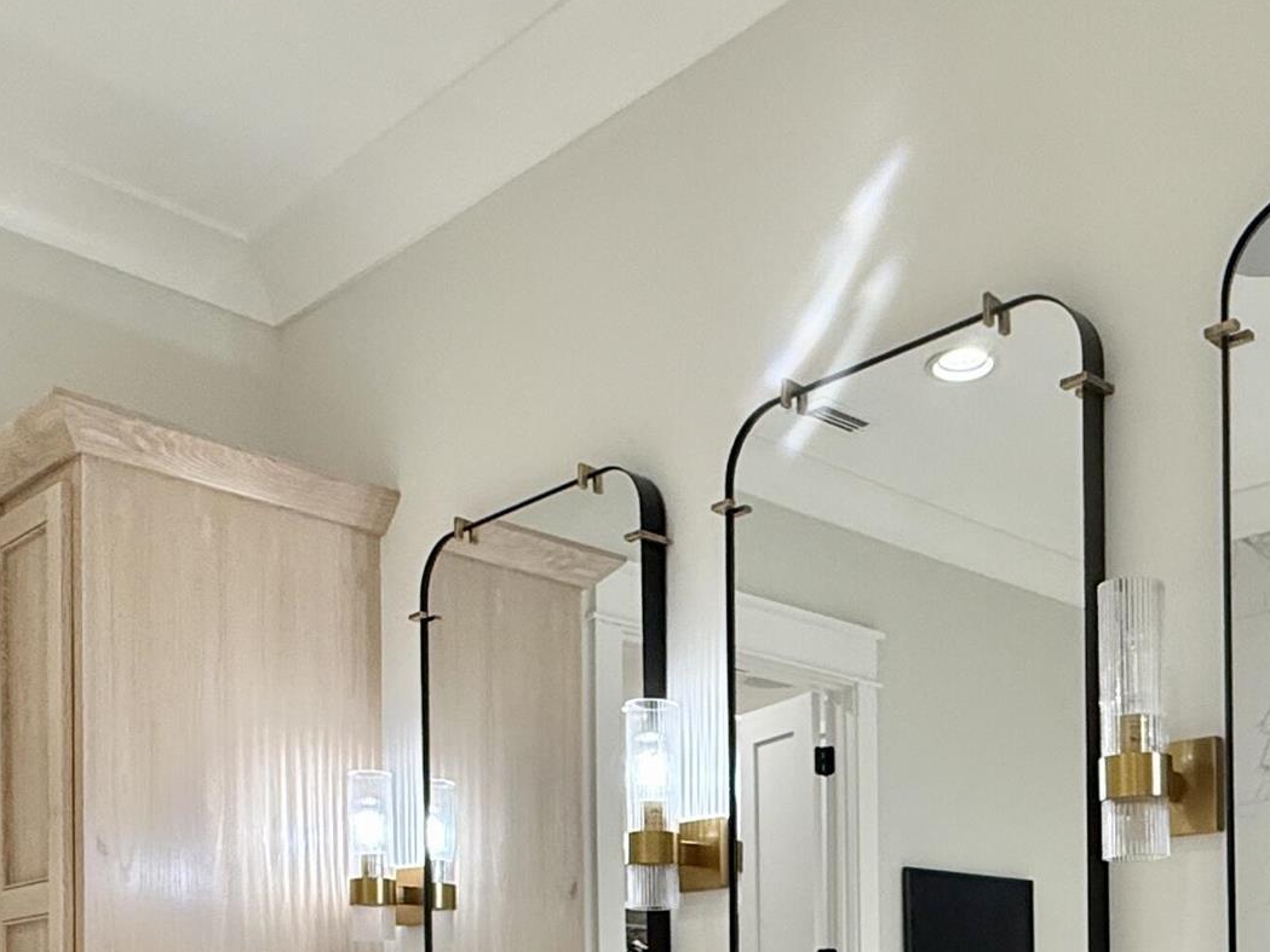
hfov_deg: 44.9
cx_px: 870
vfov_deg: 31.1
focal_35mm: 41
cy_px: 1056
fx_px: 1504
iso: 160
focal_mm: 2.22
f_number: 2.2
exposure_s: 1/120
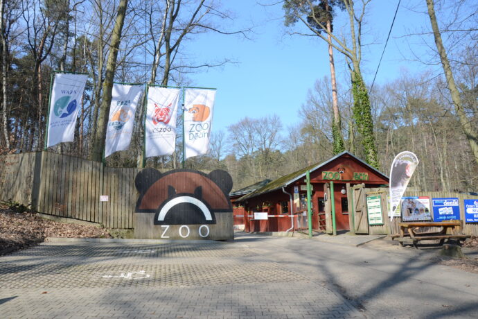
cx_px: 239
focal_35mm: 27
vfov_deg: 47.9
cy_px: 160
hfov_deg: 67.4
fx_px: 358
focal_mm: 18
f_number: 6.3
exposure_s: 1/160
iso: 100
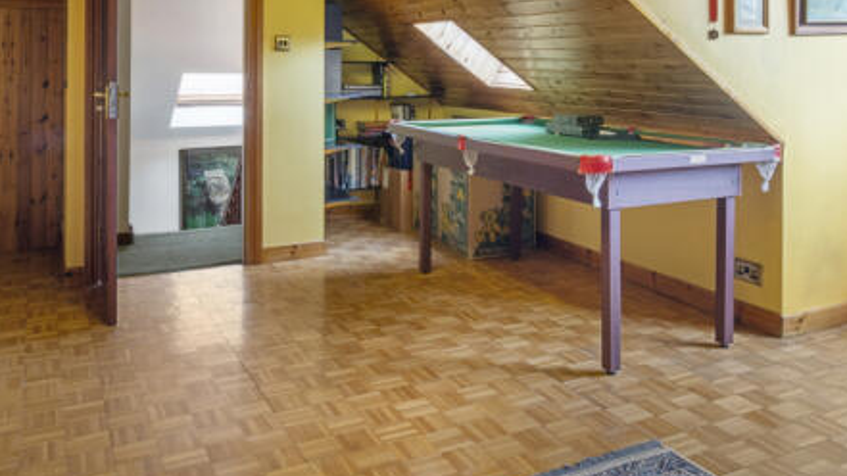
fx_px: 764
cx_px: 457
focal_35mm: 34
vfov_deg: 33.2
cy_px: 66
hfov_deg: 58.0
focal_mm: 14
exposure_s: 1/5
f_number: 16
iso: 200
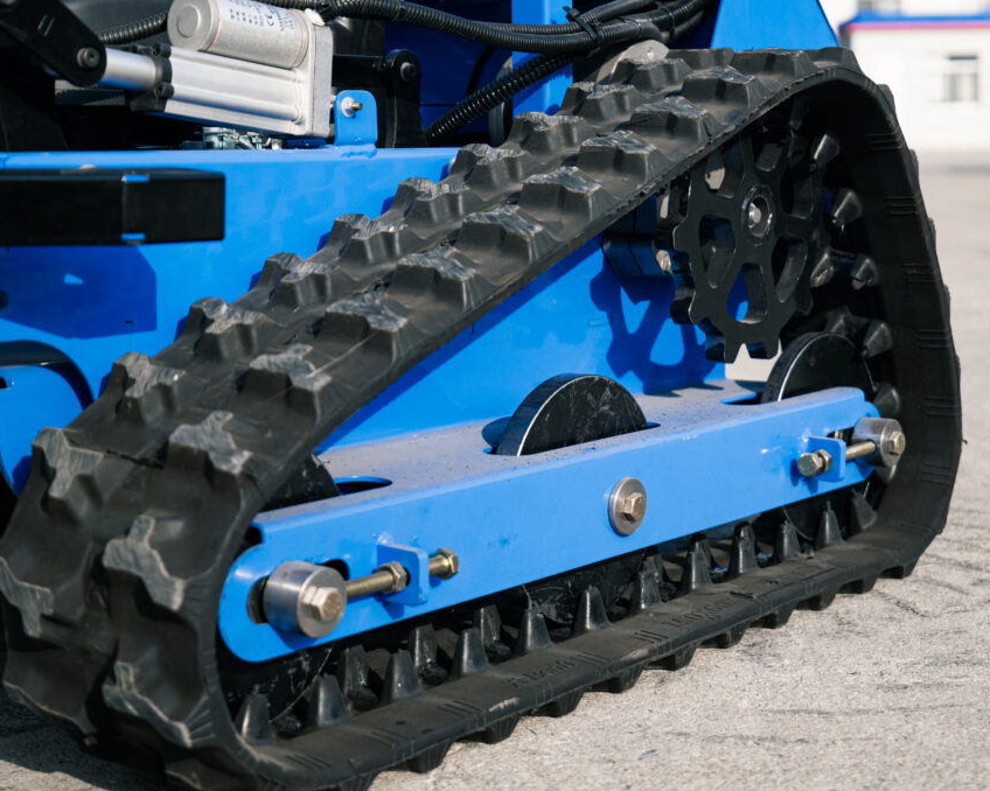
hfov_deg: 27.9
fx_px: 1992
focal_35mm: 68
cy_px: 394
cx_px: 576
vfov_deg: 22.5
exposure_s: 1/800
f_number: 5.6
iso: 200
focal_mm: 60
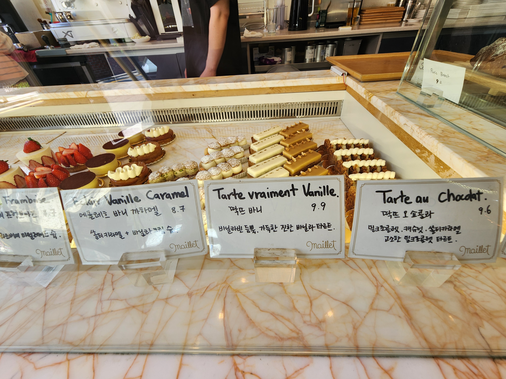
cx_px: 253
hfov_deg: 106.2
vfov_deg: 89.9
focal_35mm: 13
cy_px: 190
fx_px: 190
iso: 50
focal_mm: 2.2
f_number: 2.2
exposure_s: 1/60
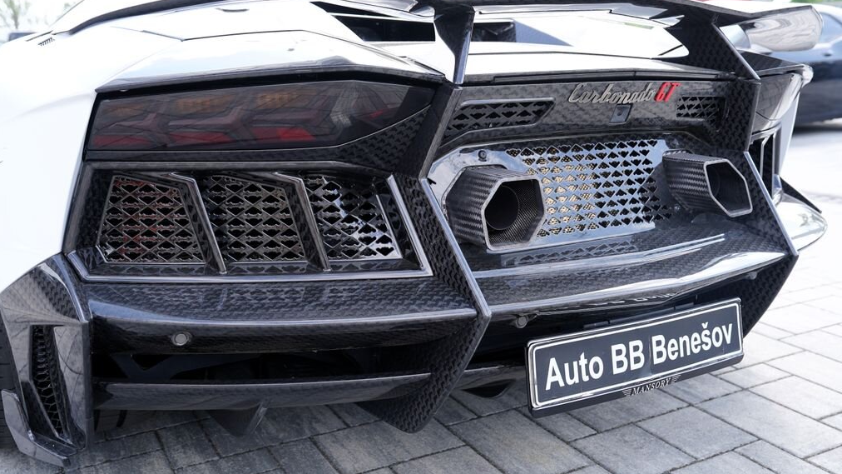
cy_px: 193
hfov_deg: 56.6
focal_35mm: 35
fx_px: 781
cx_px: 423
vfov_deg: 33.6
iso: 100
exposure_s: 1/80
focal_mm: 33
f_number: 4.5
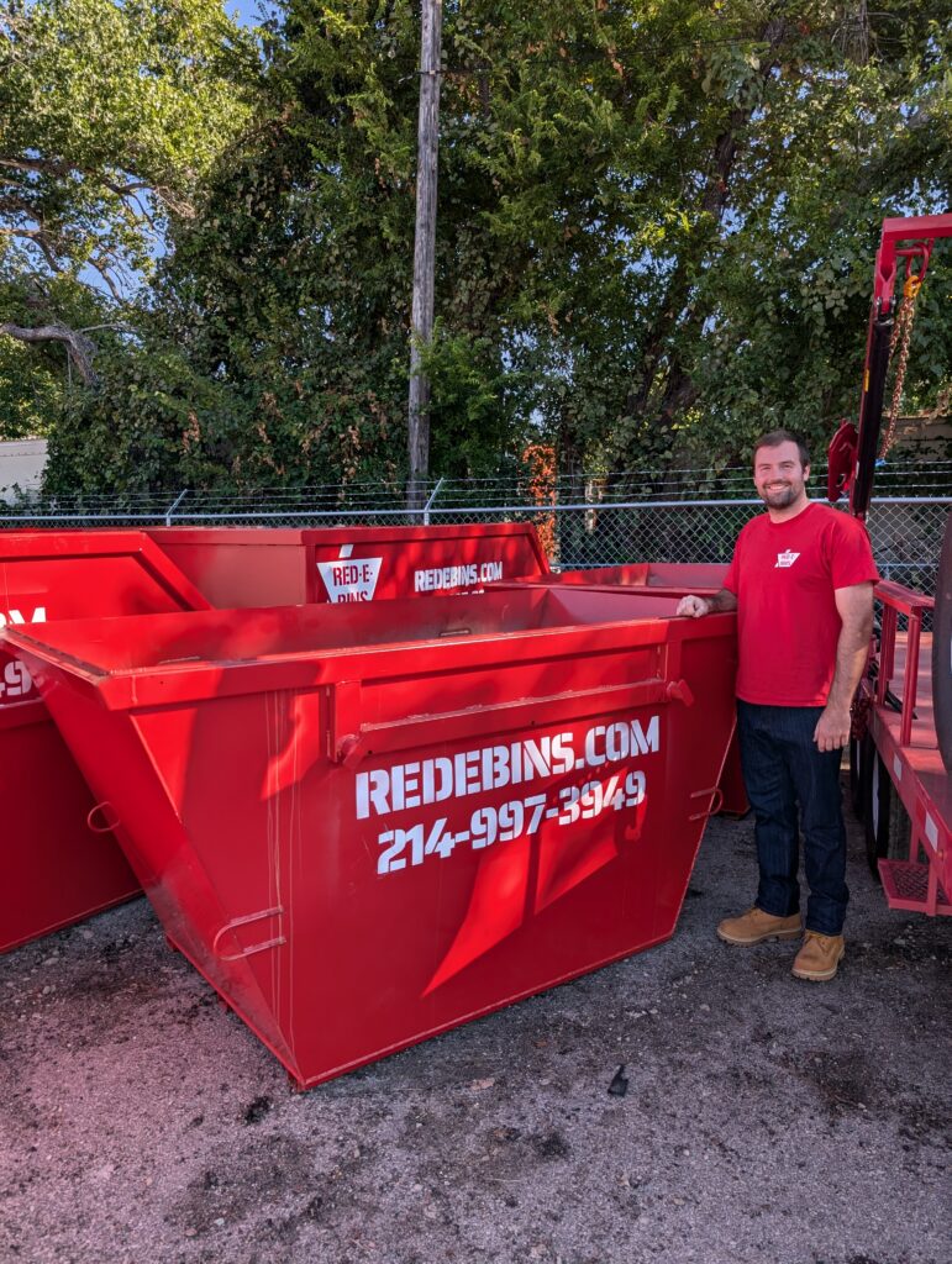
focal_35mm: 24
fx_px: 878
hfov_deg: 56.9
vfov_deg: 71.5
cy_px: 632
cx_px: 476
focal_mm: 6.9
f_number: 1.68
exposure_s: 1/786
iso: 20
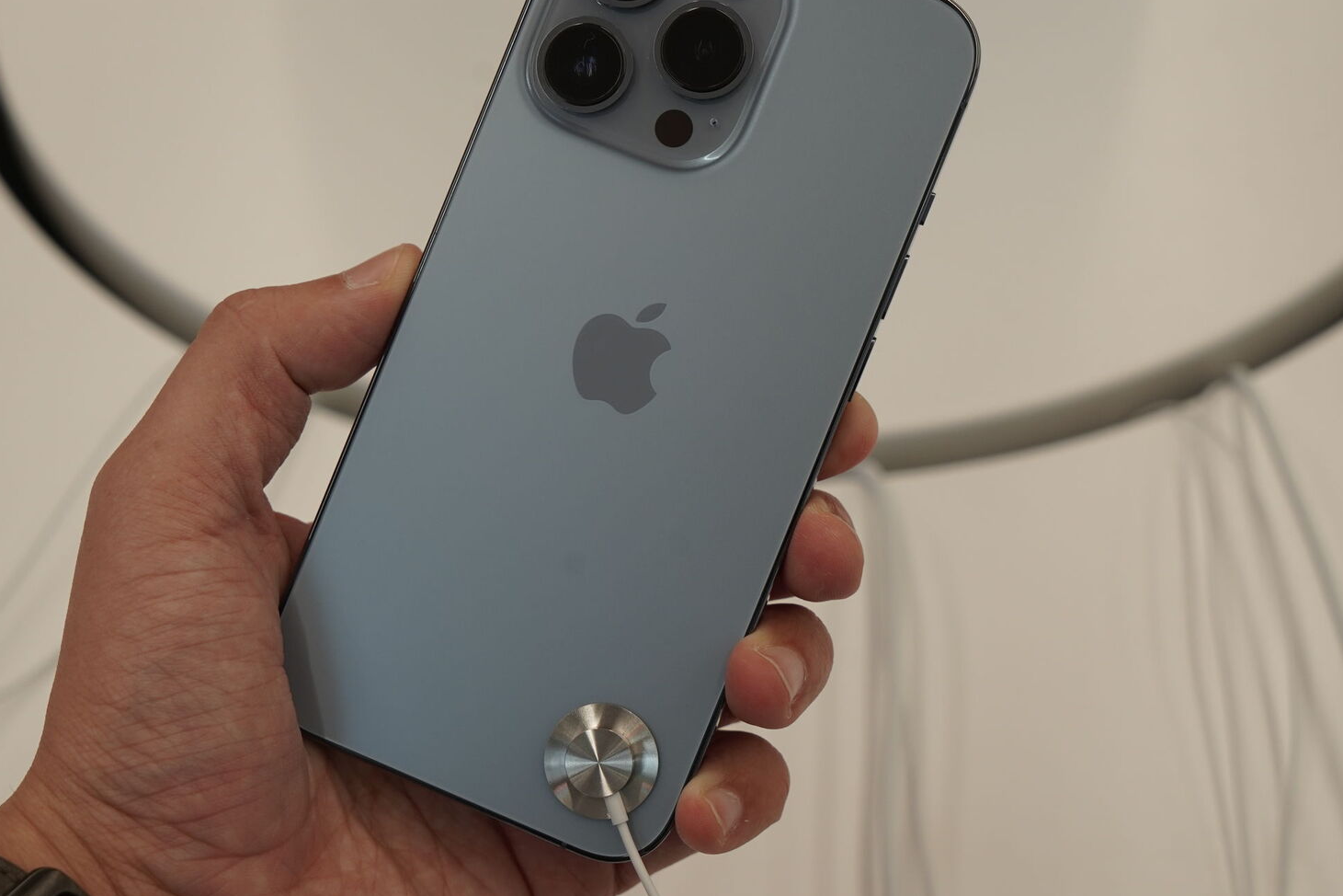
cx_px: 642
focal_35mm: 67
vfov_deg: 20.3
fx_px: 2499
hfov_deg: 30.1
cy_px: 378
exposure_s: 1/160
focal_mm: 51
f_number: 7.1
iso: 640
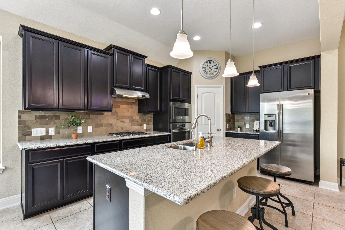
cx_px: 172
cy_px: 115
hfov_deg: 93.3
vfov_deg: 70.4
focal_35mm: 17
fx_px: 163
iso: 360
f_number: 8
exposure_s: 1/15
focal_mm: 17
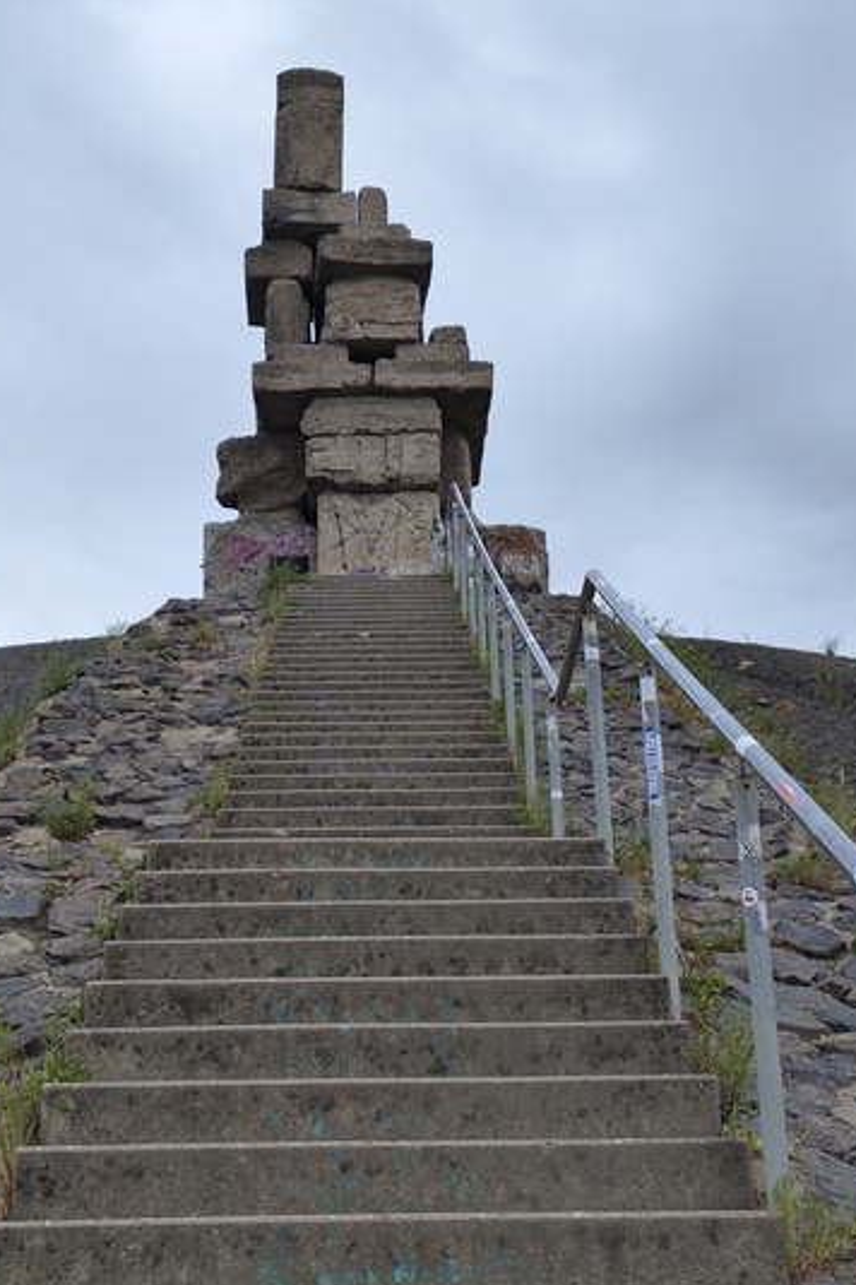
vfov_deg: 69.4
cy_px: 664
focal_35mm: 26
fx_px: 927
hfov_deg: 49.5
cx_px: 393
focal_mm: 4.68
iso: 50
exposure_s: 1/1026
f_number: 1.8
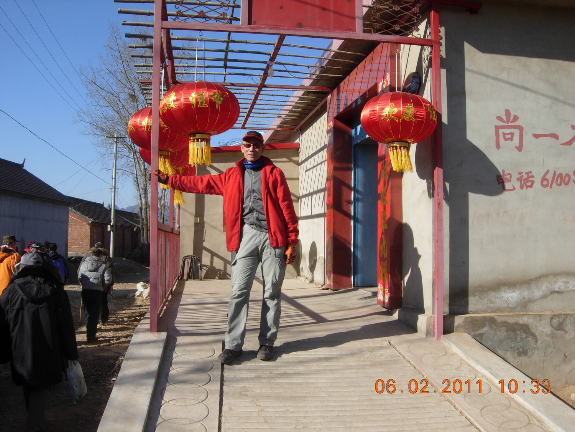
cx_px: 288
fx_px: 598
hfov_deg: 51.4
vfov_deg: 39.7
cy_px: 216
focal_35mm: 36
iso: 50
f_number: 6.1
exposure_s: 1/322
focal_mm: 7.5
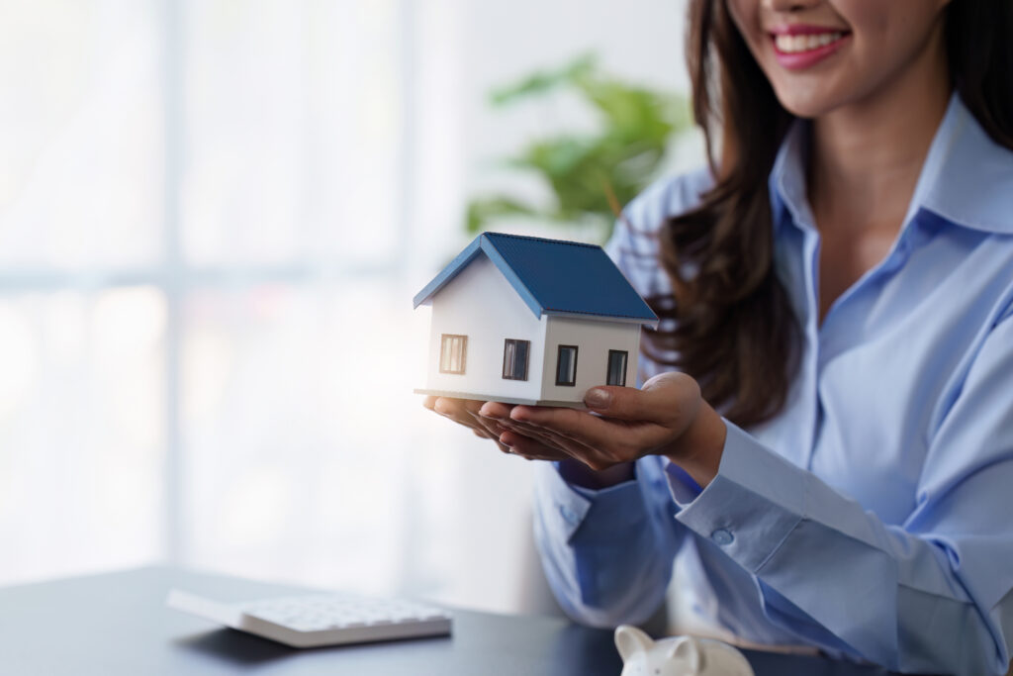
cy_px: 338
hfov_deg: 23.9
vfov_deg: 16.1
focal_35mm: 85
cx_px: 506
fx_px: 2392
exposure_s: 1/160
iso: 200
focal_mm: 85
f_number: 2.8
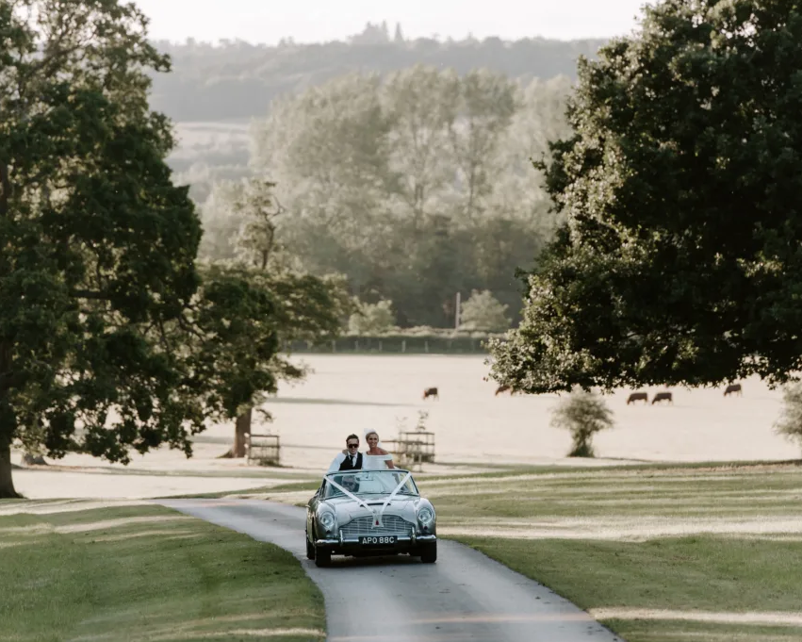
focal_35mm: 226
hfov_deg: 8.5
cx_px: 420
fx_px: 5365
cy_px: 321
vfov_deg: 6.8
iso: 400
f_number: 3.5
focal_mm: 200
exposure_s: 1/1000
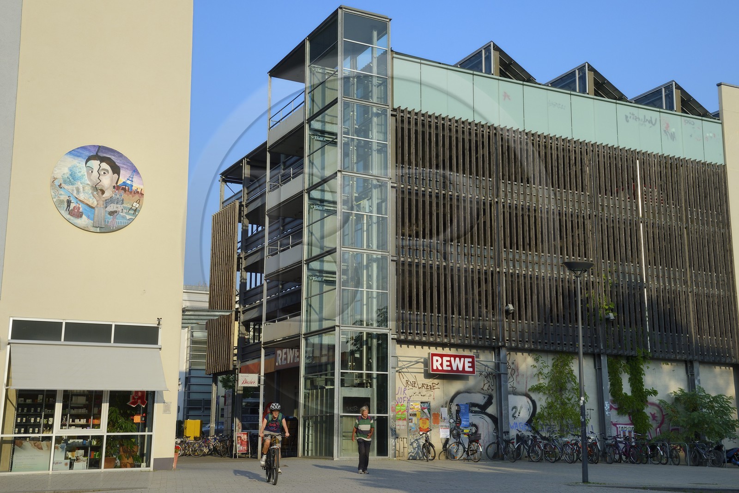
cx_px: 370
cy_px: 246
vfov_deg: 30.5
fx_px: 903
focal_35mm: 44
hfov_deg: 44.5
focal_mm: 44
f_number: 10
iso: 200
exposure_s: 1/250
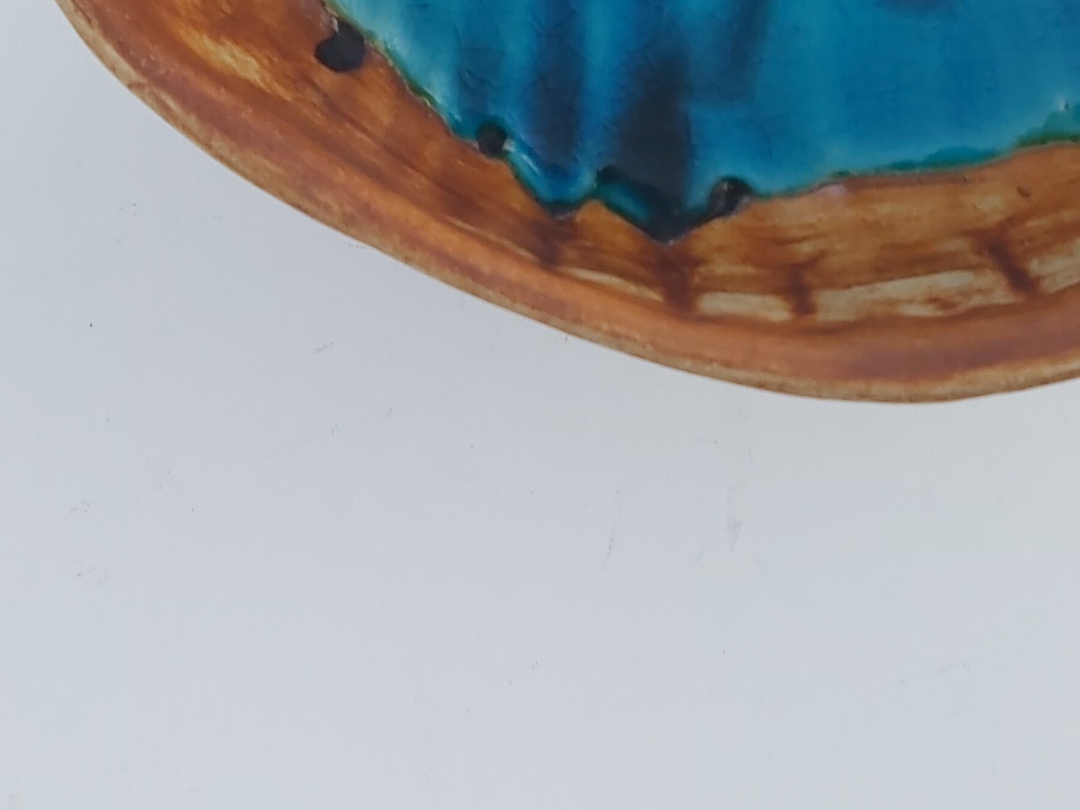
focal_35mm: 59
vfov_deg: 23.3
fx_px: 1841
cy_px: -87
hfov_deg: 32.2
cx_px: 784
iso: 80
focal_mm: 3.92
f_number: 1.7
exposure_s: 1/50
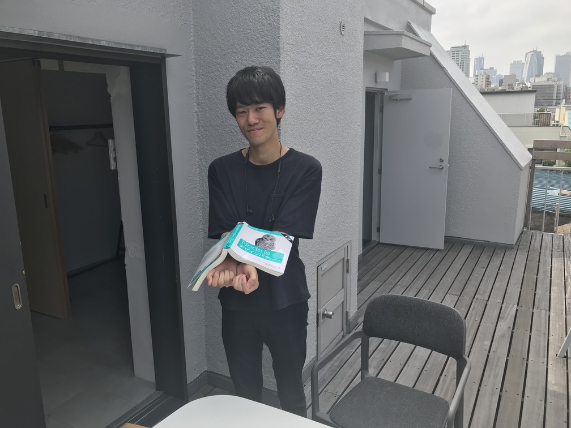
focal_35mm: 28
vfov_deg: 49.7
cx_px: 286
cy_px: 214
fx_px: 462
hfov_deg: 63.4
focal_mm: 3.99
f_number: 1.8
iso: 20
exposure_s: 1/1114
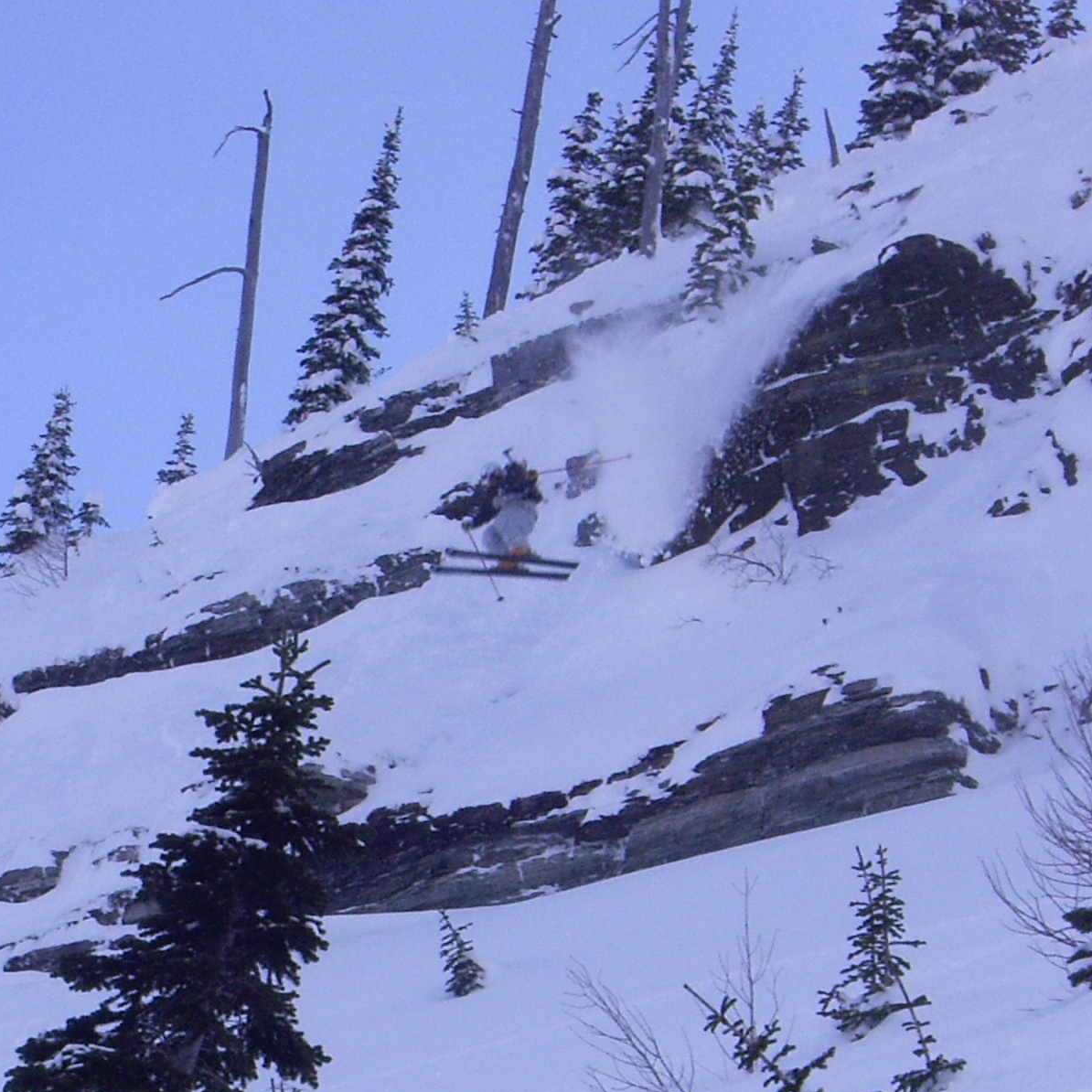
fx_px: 4818
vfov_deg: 12.9
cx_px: 478
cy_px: 548
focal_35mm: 135
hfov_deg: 12.9
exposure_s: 1/125
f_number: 8.3
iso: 64
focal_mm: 18.6
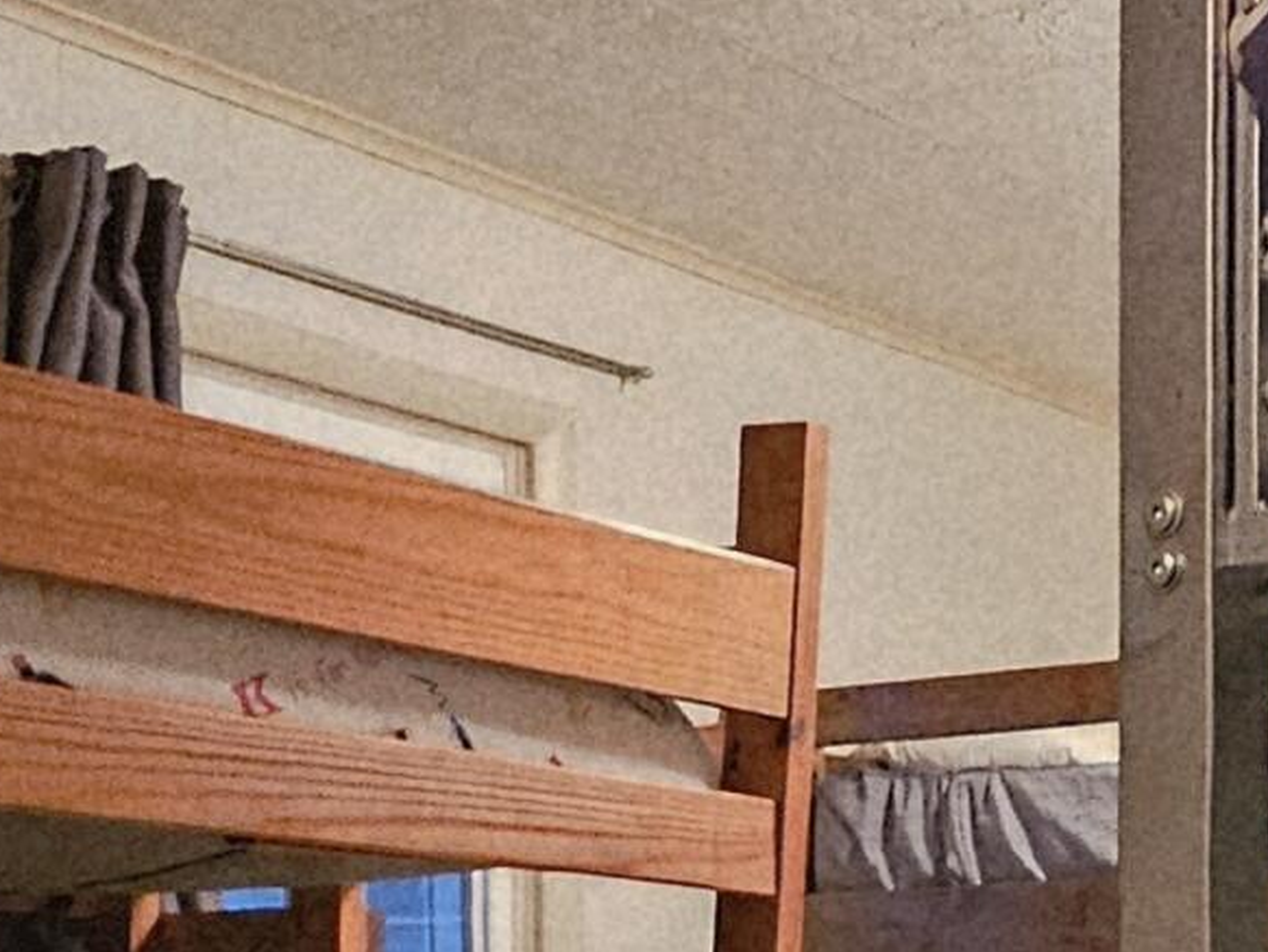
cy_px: 1211
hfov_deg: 25.6
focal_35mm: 67
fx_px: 2455
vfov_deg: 20.2
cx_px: 1562
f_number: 2.2
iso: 800
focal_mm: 2.2
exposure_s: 1/24
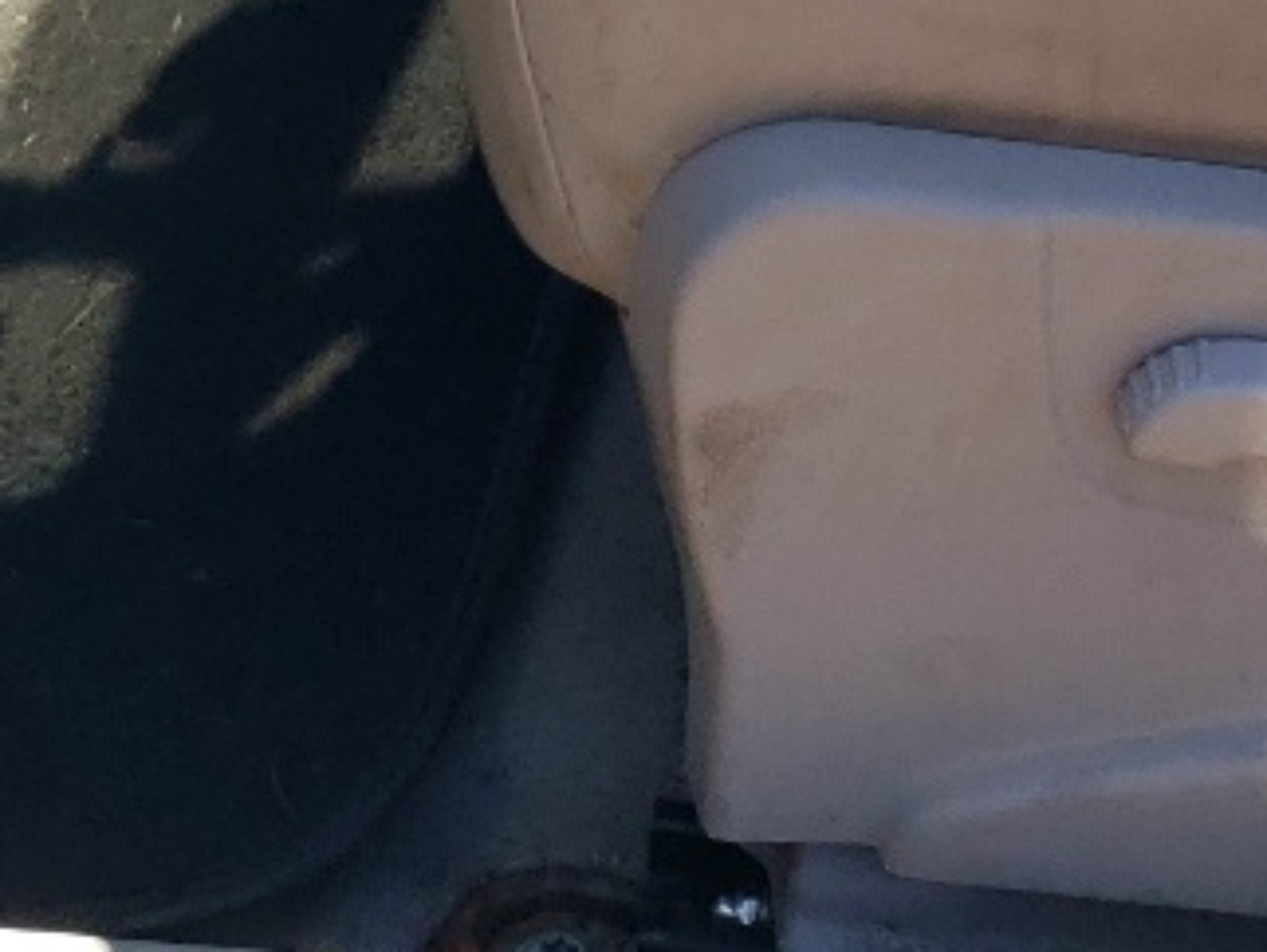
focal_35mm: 129
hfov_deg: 15.3
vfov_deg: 10.2
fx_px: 4725
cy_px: -1263
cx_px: 799
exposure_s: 1/588
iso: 50
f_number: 1.5
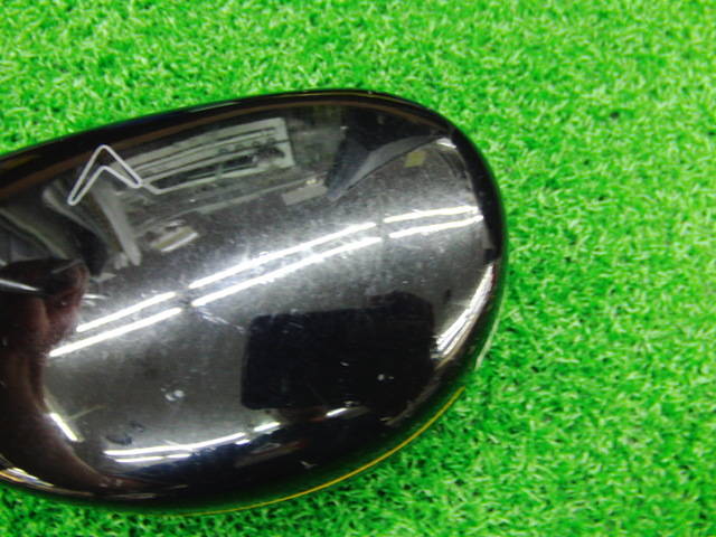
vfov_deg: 38.7
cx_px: 358
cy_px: 268
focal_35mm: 37
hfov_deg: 50.1
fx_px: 765
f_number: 3.6
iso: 400
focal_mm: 6.42
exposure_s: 1/15
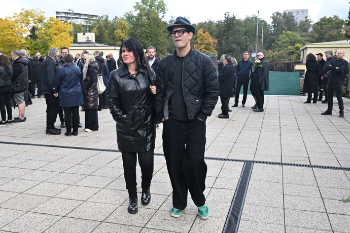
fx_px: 350
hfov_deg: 53.1
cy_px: 116
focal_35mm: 36
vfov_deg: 36.9
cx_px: 175
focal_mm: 24
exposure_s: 1/1600
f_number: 4.5
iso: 1250
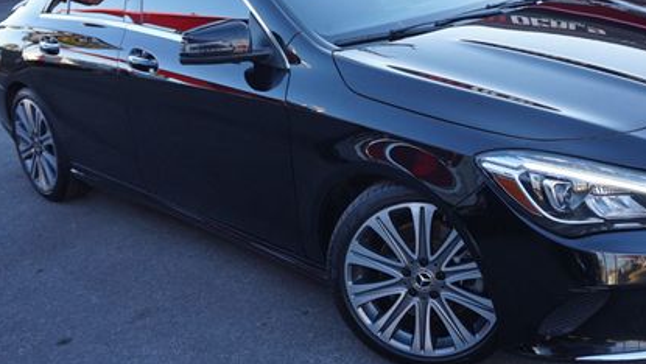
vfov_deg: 23.6
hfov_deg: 40.4
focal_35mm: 51
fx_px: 871
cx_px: 406
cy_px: 138
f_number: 4.5
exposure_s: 1/60
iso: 100
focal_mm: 21
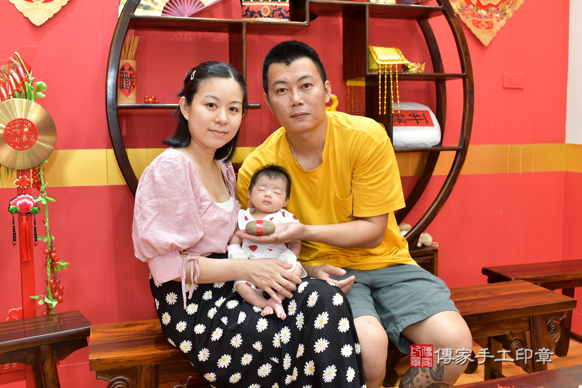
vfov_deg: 37.9
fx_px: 566
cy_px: 194
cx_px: 291
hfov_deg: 54.4
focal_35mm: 35
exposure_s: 1/200
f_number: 4.5
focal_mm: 35
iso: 1000
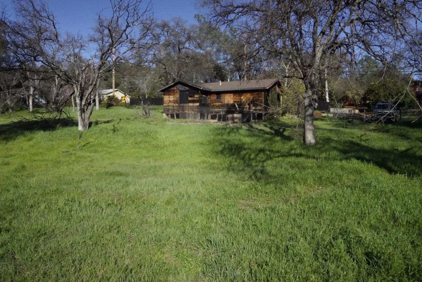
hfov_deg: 63.7
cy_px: 141
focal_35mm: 29
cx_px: 211
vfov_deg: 45.0
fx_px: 340
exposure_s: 1/8000
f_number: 20
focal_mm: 29
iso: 25600
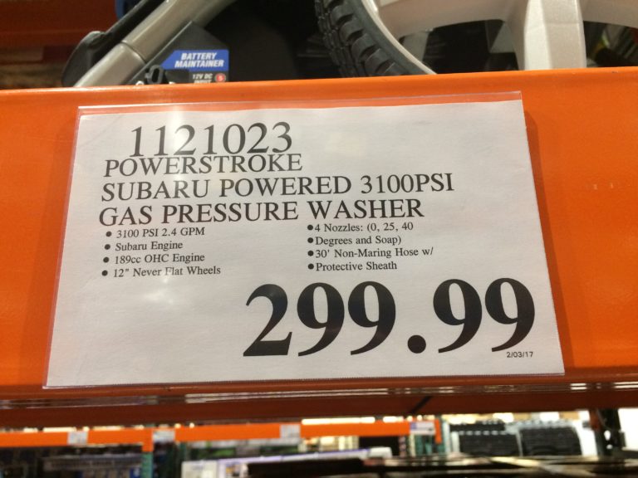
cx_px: 319
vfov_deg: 48.2
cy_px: 239
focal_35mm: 29
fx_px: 534
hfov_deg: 61.7
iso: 200
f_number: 2.2
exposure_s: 1/30
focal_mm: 4.15
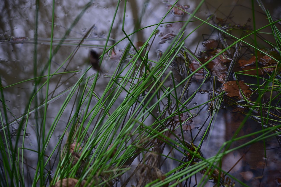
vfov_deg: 18.9
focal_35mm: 72
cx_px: 140
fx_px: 562
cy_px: 94
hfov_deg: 28.1
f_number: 3.2
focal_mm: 72
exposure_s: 1/100
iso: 400
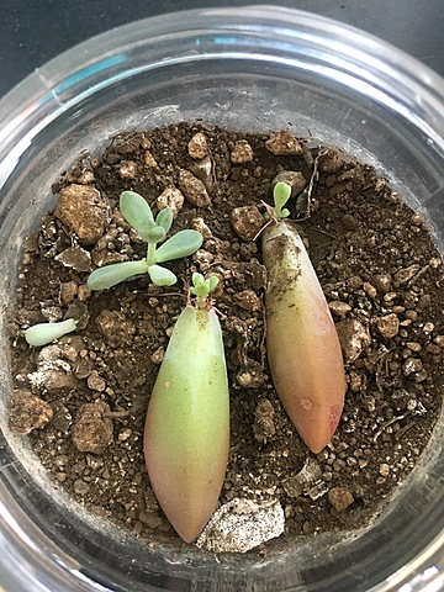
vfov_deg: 61.7
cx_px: 222
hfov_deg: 48.2
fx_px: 496
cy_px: 296
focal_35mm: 29
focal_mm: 4.15
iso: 200
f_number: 2.2
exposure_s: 1/24
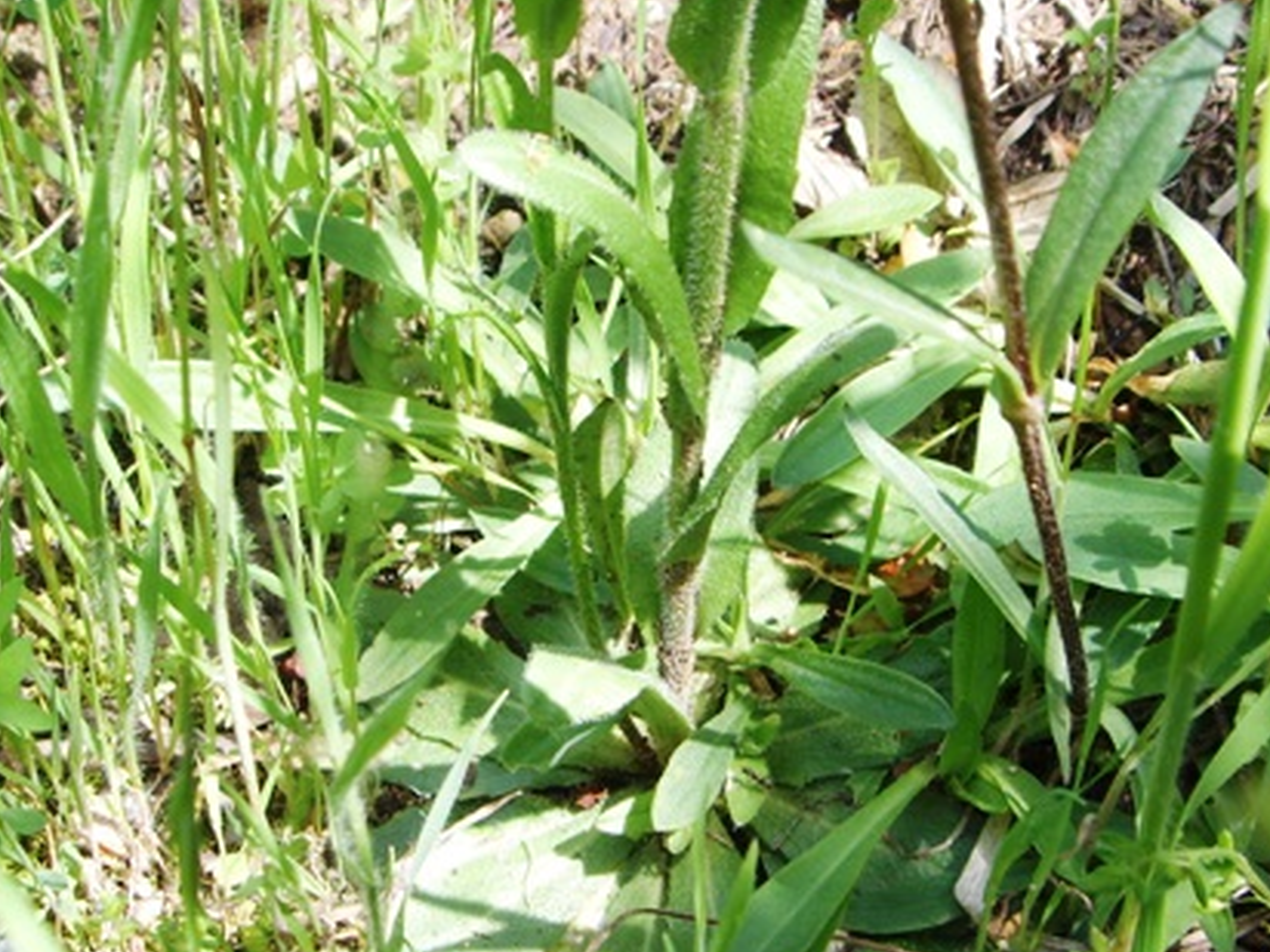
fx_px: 1981
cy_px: 564
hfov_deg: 35.5
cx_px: 617
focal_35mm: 54
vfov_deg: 27.0
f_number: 3.5
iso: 50
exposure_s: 1/125
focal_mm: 6.6
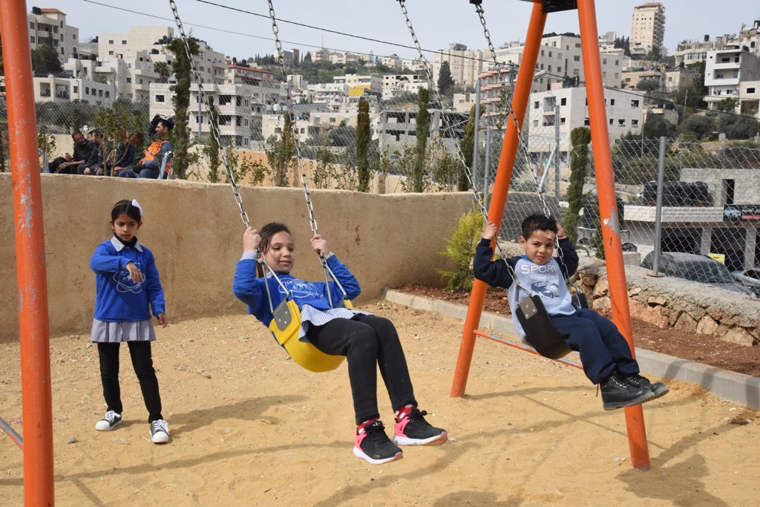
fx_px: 971
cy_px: 254
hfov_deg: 42.7
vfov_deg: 29.3
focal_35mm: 46
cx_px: 380
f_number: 20
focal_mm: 46
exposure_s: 1/1600
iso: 5000
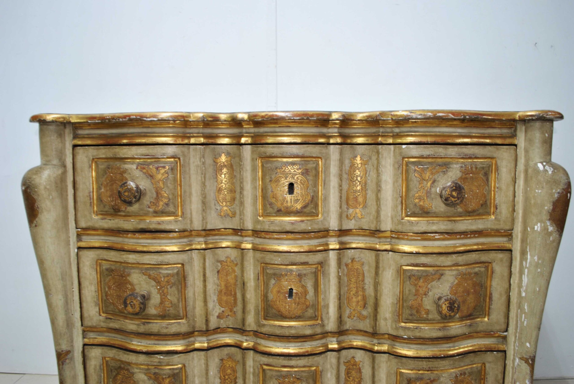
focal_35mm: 27
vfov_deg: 48.0
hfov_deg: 67.3
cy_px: 192
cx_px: 287
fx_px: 431
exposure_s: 1/13
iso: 200
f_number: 3.5
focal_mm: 18
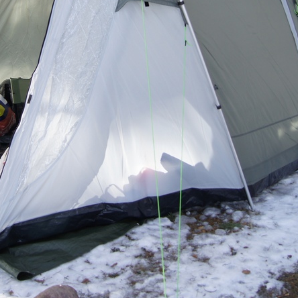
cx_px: 101
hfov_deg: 27.6
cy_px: 32
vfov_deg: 26.8
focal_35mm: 62
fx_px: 604
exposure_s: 1/100
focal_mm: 18
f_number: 3.5
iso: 100
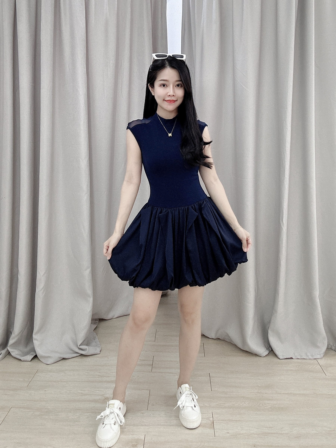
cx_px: 168
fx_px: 298
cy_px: 224
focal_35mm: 23
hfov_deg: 58.9
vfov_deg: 73.9
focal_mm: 2.69
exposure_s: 1/50
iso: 80
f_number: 1.9
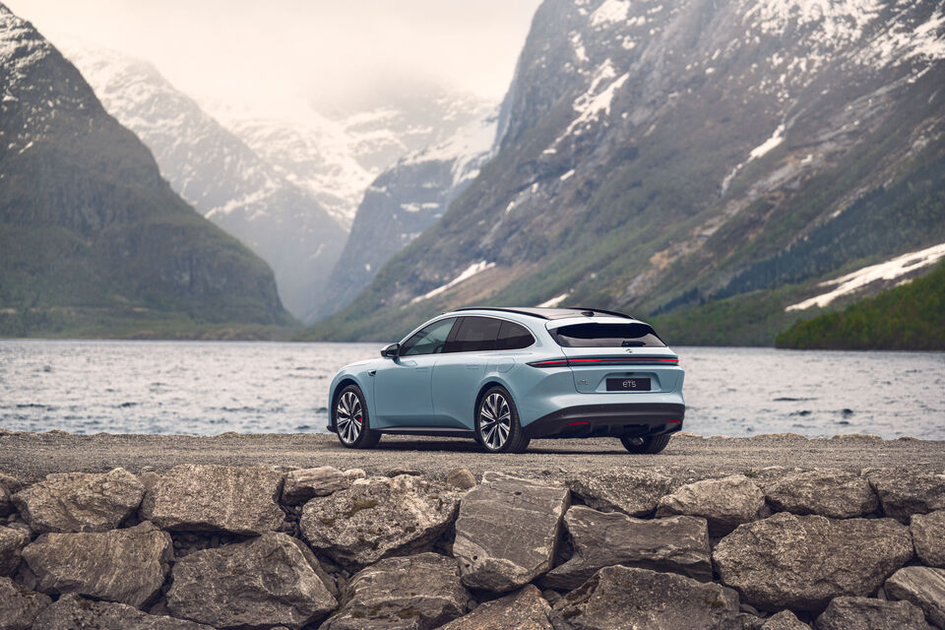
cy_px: 315
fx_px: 2730
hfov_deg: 19.6
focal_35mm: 104
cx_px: 472
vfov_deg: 13.2
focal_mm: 104
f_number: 2.8
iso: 31
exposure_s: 1/200
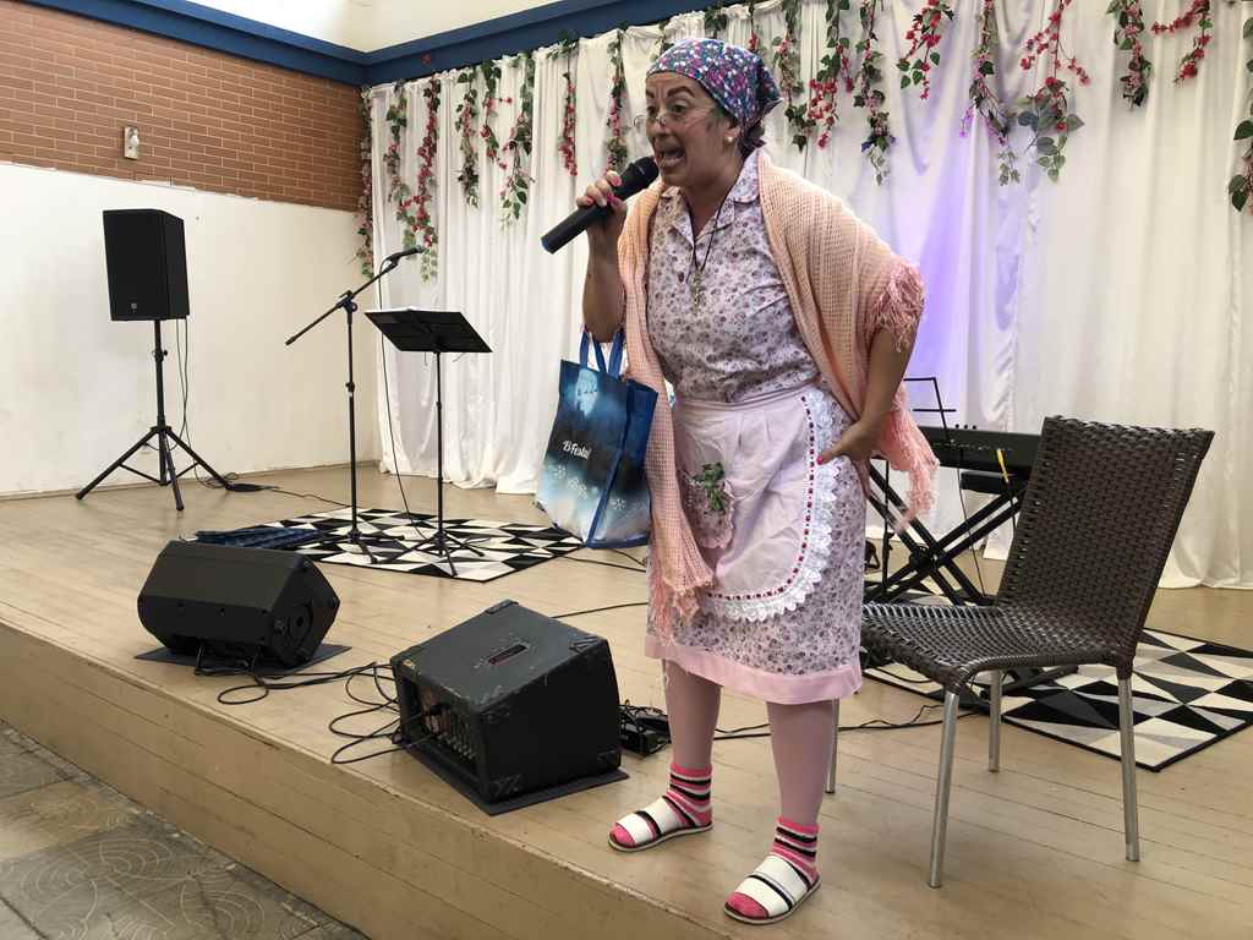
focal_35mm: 28
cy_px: 470
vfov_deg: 49.7
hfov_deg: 63.4
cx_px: 626
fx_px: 1014
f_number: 1.8
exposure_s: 1/120
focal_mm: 3.99
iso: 50
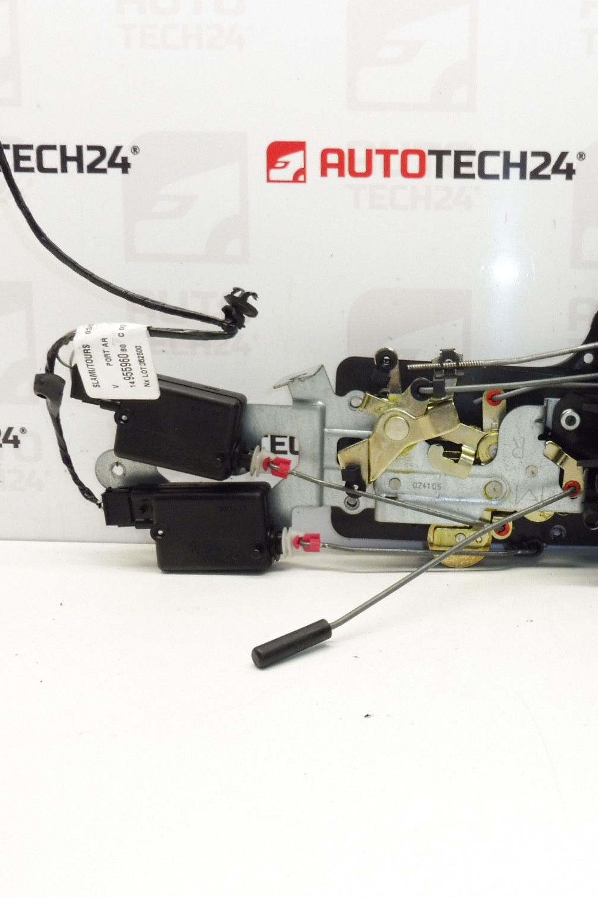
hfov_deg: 37.8
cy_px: 457
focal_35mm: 34
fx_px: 847
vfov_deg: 55.8
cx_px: 452
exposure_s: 1/60
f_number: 3.5
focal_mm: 4.3
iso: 200
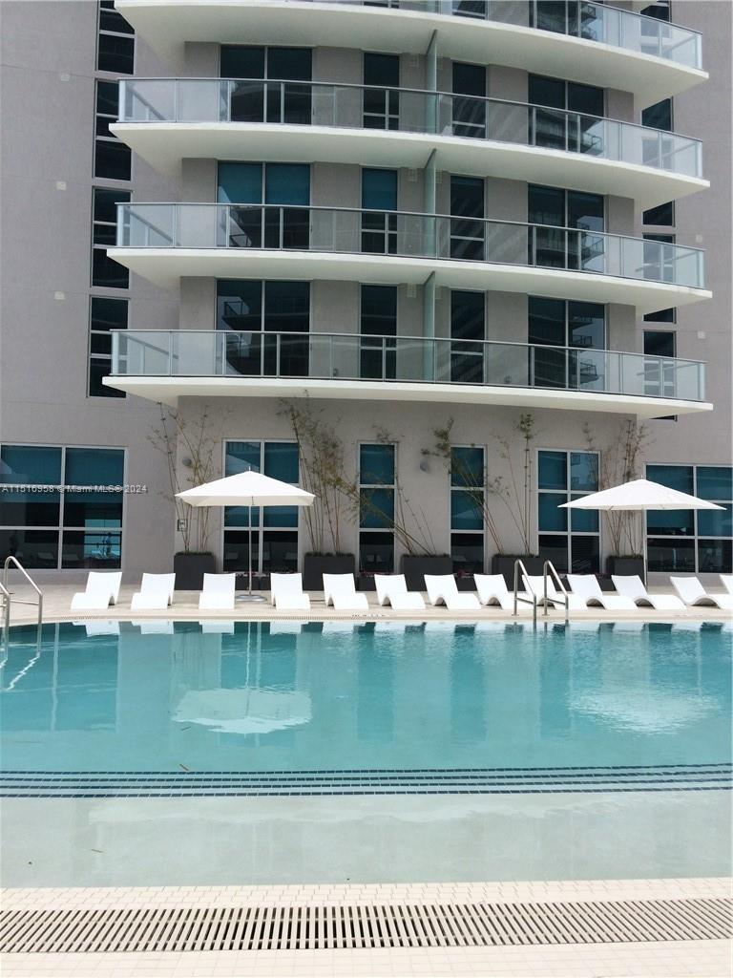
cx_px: 366
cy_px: 489
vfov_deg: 61.7
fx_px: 819
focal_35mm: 29
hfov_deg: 48.2
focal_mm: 4.15
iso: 32
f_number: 2.2
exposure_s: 1/1208
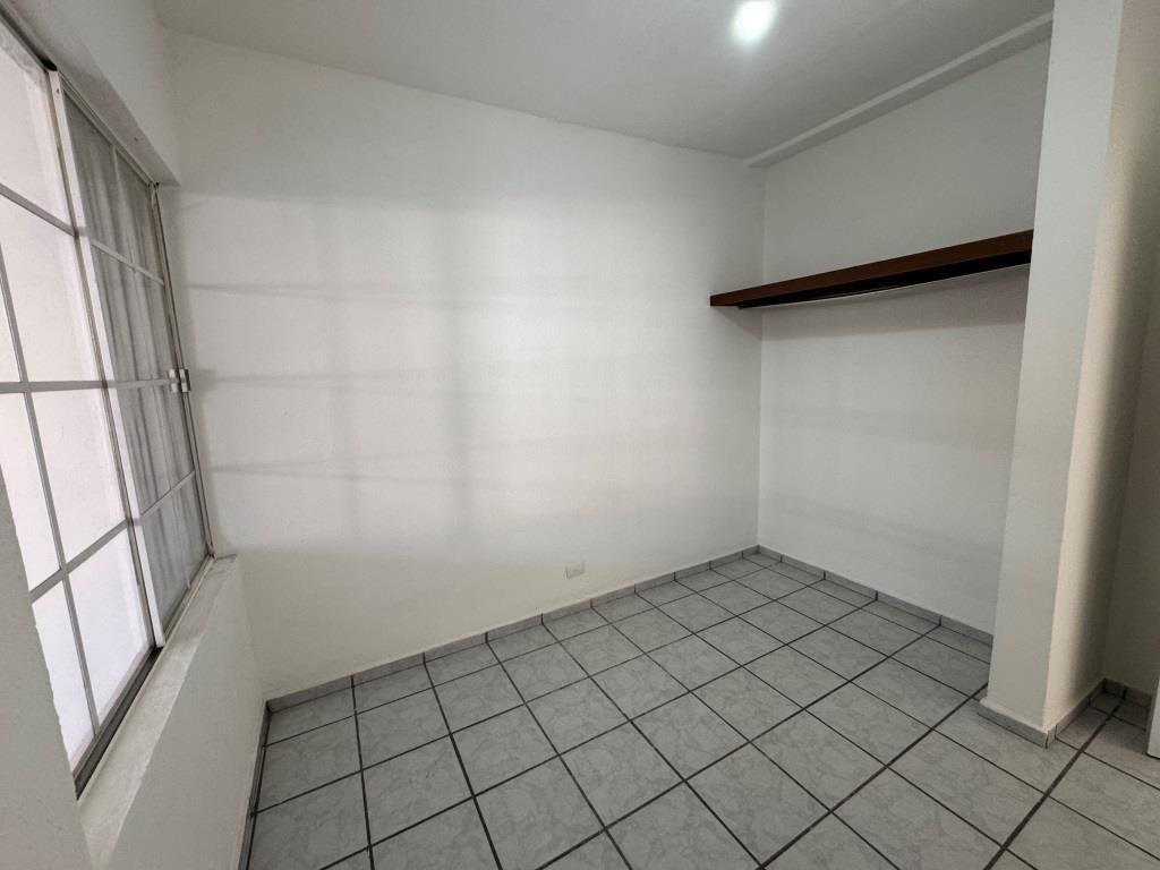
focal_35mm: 14
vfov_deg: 85.7
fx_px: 469
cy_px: 435
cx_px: 580
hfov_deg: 102.1
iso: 160
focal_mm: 2.22
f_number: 2.2
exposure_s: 1/60
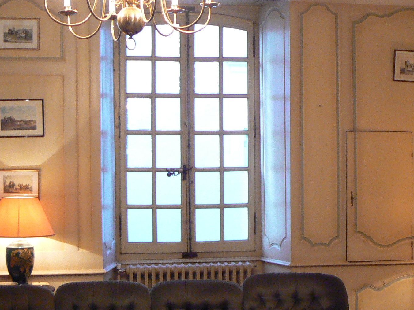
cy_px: 239
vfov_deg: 19.5
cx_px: 278
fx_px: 897
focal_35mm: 75
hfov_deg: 25.8
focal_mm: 6
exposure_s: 1/15
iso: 200
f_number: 2.8
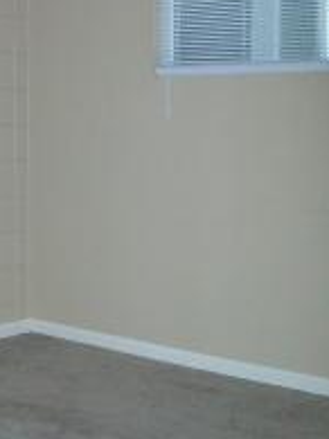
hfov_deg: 19.4
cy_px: 209
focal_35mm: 74
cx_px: 7
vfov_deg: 26.3
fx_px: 939
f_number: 2.7
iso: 160
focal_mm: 6
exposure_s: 1/60
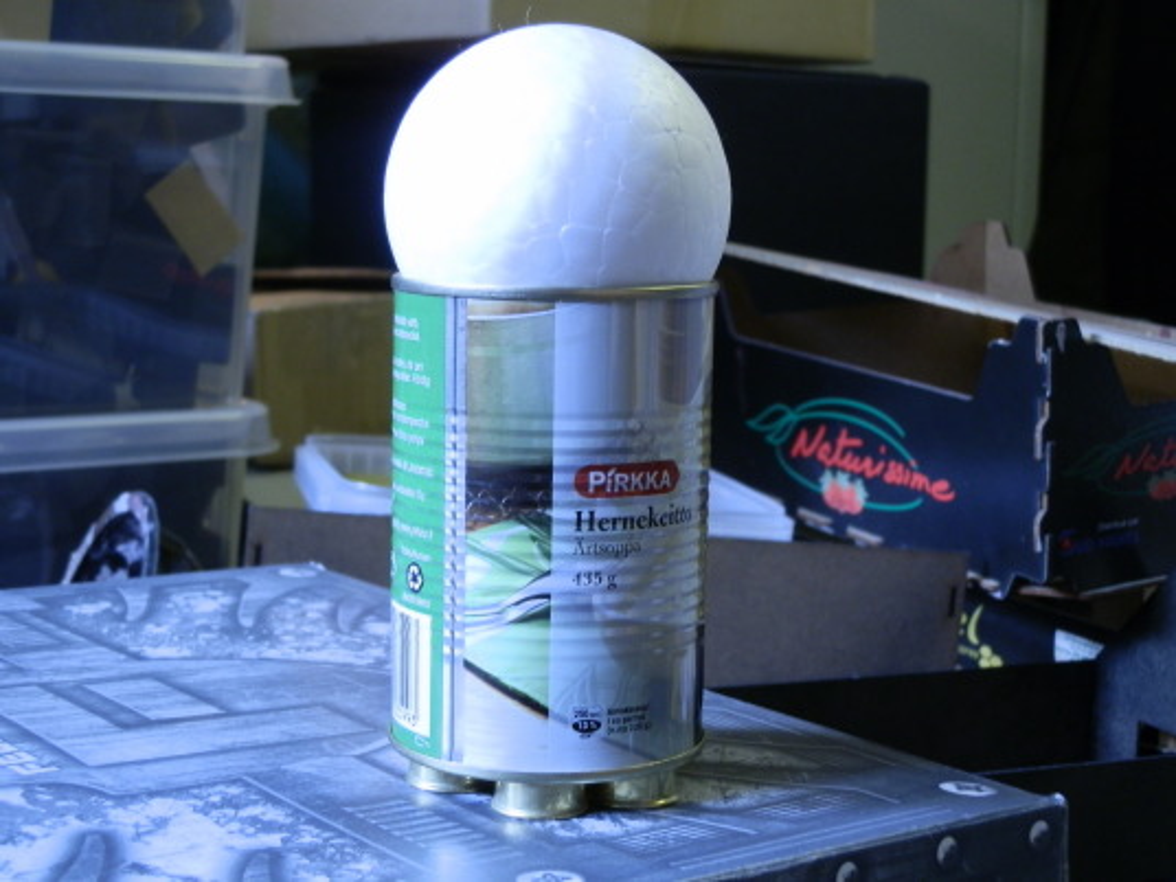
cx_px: 588
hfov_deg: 31.7
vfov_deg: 24.0
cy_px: 441
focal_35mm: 61
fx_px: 2072
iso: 200
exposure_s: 1/25
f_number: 3.7
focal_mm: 10.99
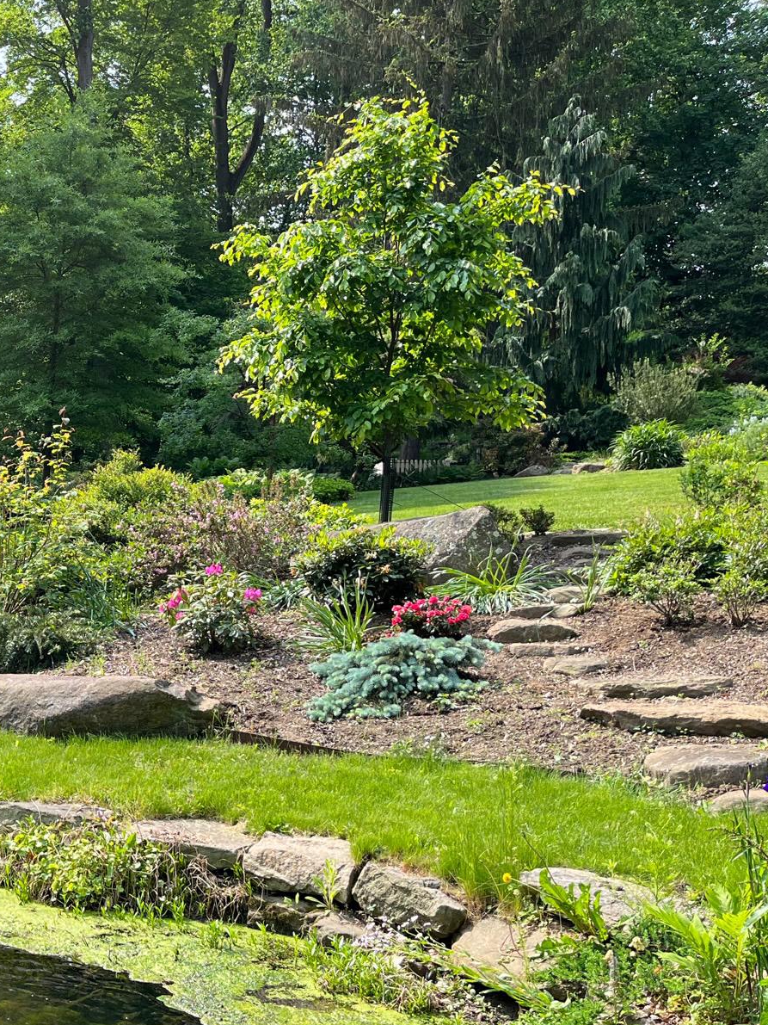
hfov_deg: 29.4
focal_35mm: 44
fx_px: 1302
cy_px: 628
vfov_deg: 42.7
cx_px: -93
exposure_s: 1/913
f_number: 1.6
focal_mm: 5.1
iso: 50
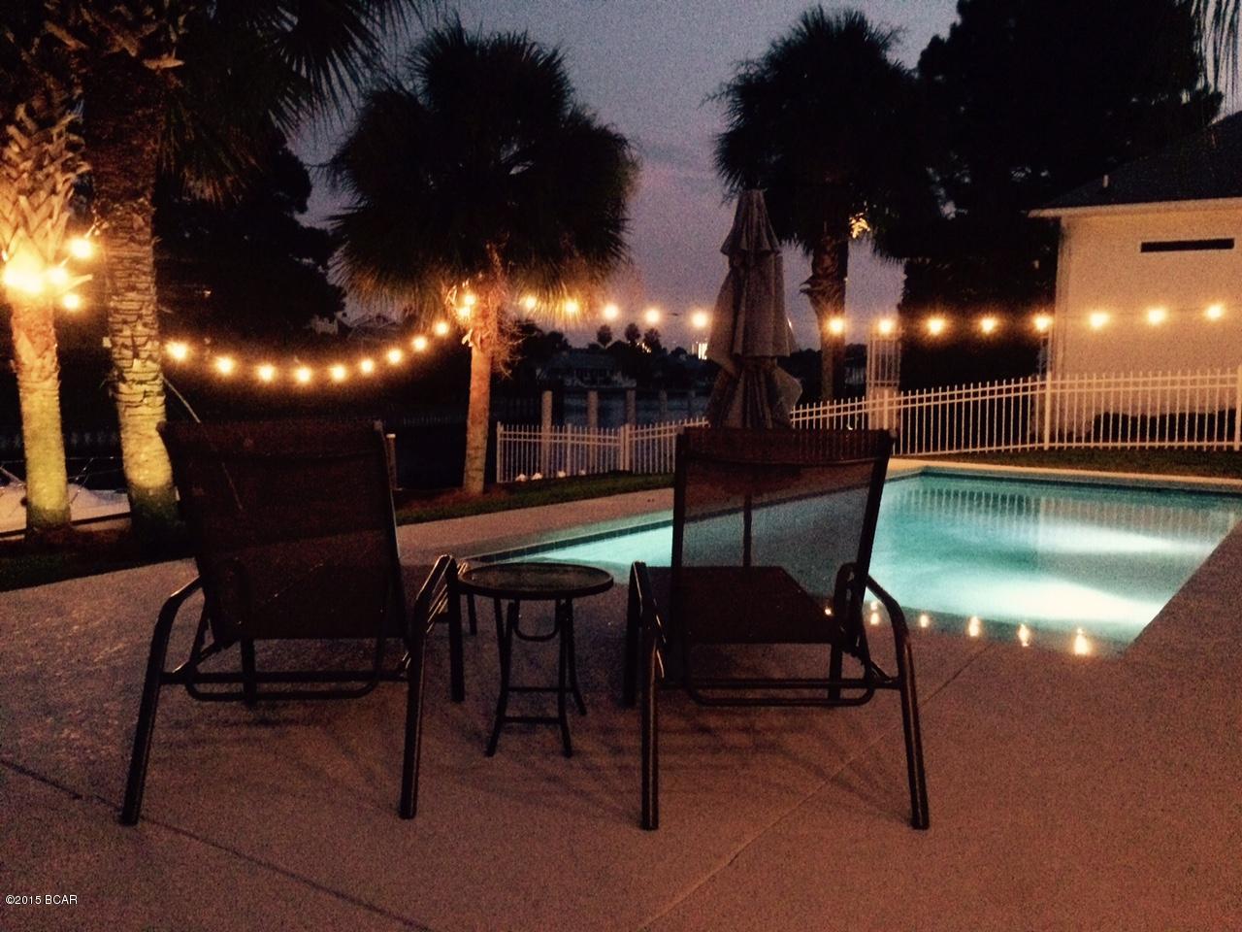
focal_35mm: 29
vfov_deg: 48.2
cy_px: 466
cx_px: 621
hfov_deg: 61.7
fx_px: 1041
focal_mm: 4.15
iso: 800
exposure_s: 1/15
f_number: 2.2
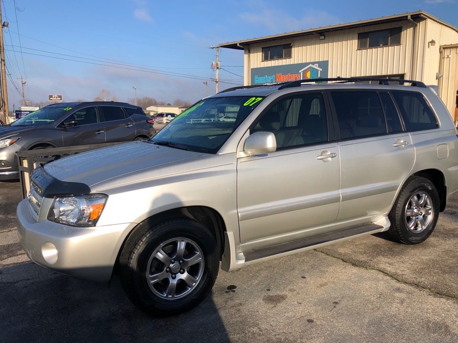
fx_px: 397
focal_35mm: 30
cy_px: 176
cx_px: 222
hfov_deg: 60.0
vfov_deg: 46.8
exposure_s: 1/1869
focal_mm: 3.99
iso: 20
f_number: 1.8
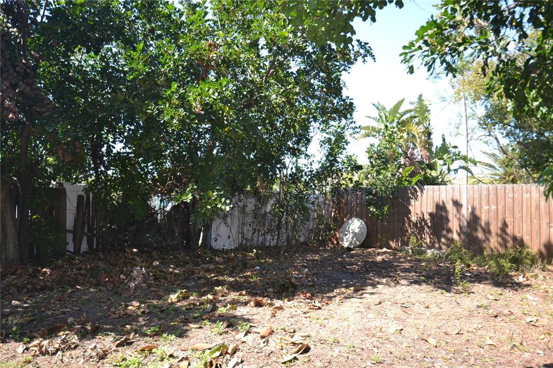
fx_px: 392
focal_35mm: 26
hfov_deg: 70.5
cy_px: 184
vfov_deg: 50.4
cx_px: 276
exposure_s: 1/125
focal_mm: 17
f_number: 4.2
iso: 100
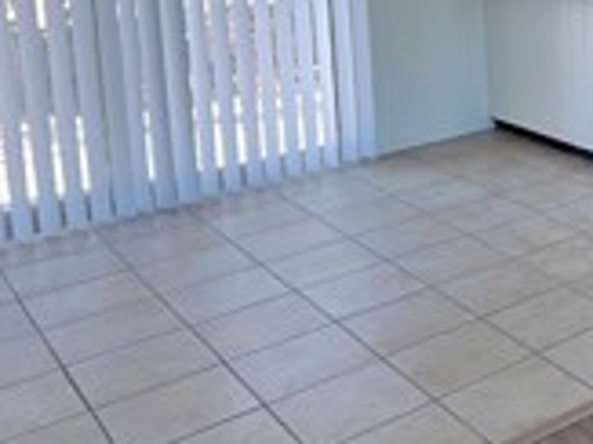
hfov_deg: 29.7
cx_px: 779
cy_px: -4
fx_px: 873
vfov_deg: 26.9
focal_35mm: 51
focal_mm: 2.2
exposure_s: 1/120
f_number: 1.9
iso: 160
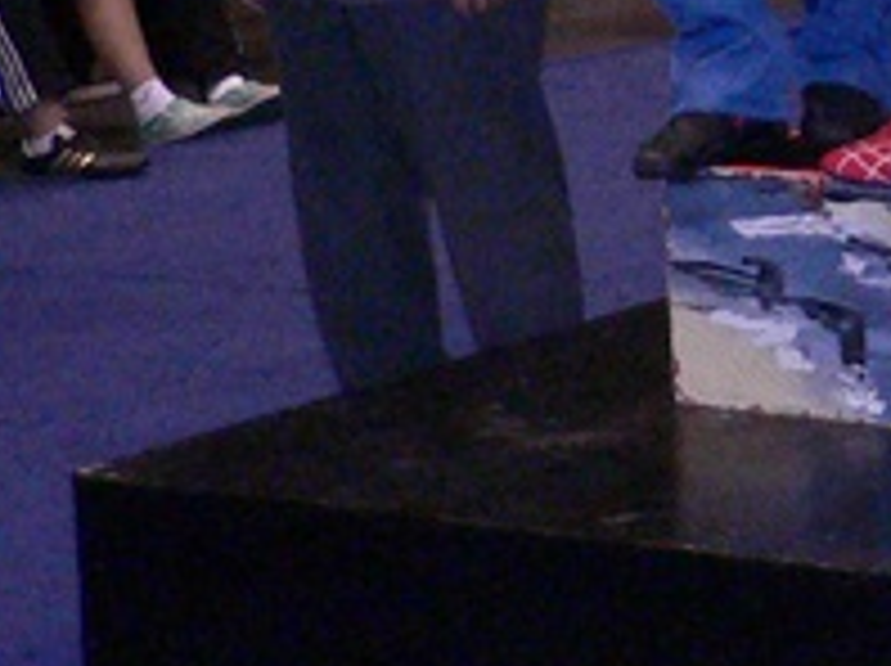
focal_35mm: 166
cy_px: -432
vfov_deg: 8.6
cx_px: 1660
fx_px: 4268
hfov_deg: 11.0
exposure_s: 1/100
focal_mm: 5.4
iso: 400
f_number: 2.8
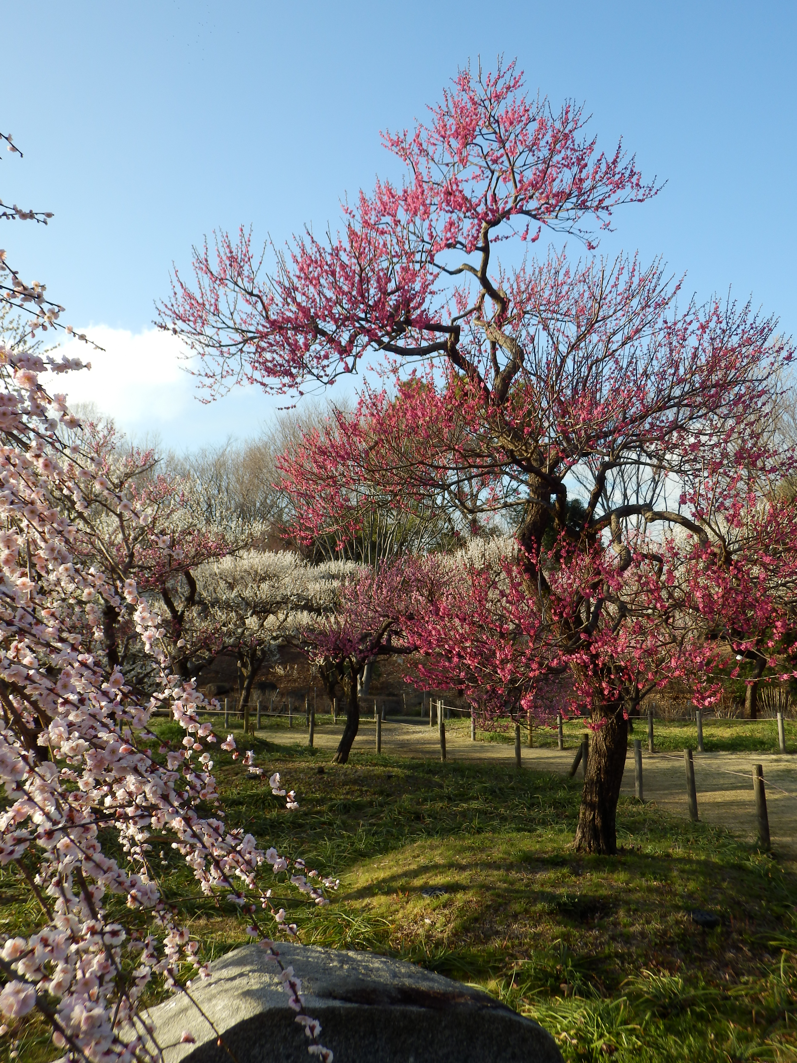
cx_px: 398
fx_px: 1013
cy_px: 532
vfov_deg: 55.4
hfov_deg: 42.9
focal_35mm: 33
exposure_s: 1/320
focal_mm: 5.9
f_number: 3.7
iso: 80
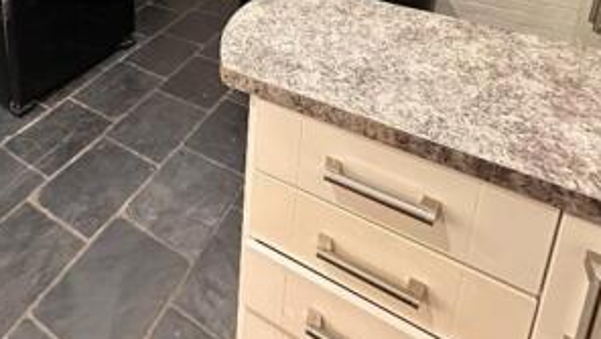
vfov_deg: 31.5
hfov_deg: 61.2
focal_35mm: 30
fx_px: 478
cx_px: 161
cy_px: -84
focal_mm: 2.22
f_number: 2.2
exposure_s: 1/50
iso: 1000
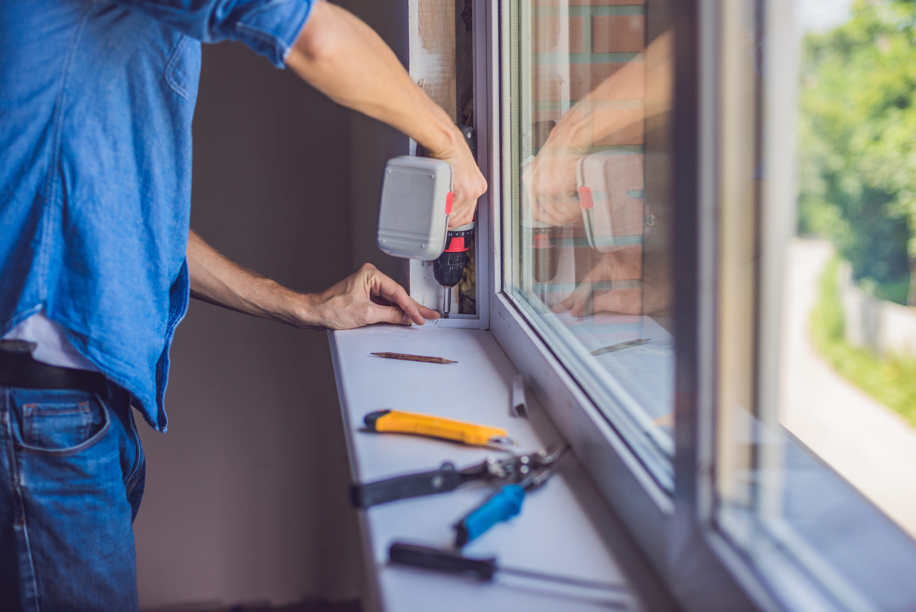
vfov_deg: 27.0
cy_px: 306
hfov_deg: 39.6
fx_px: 1273
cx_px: 458
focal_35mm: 50
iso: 100
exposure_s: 1/320
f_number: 2.5
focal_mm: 50
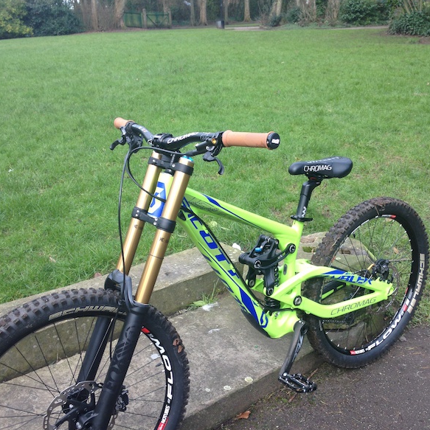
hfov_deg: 41.9
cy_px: 274
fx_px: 562
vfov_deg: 41.5
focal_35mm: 40
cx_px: 219
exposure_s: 1/148
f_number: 2.4
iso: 50
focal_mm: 4.12
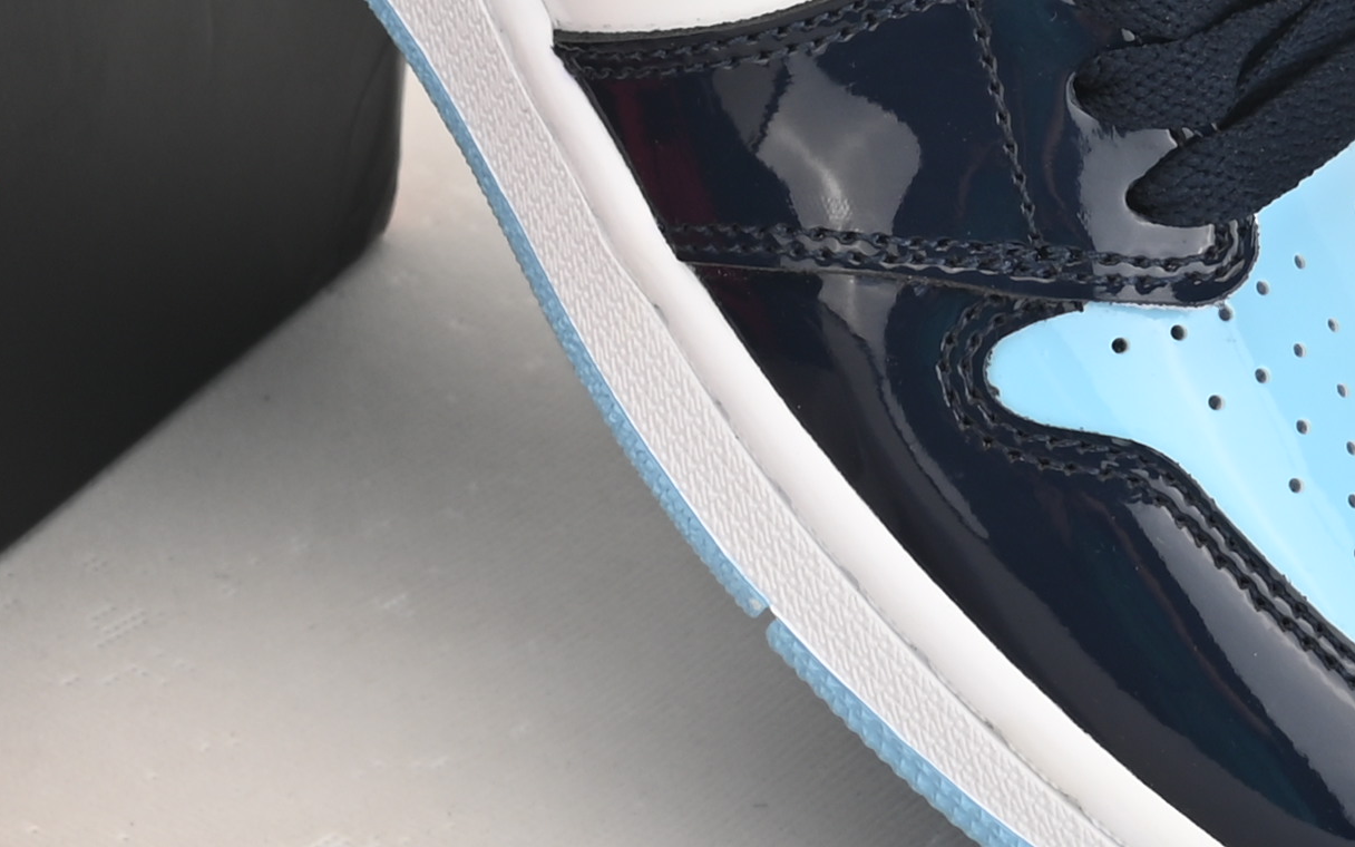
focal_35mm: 237
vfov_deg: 5.5
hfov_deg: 8.7
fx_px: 8752
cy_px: -303
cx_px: -471
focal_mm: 47
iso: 100
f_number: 11
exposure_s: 1/200
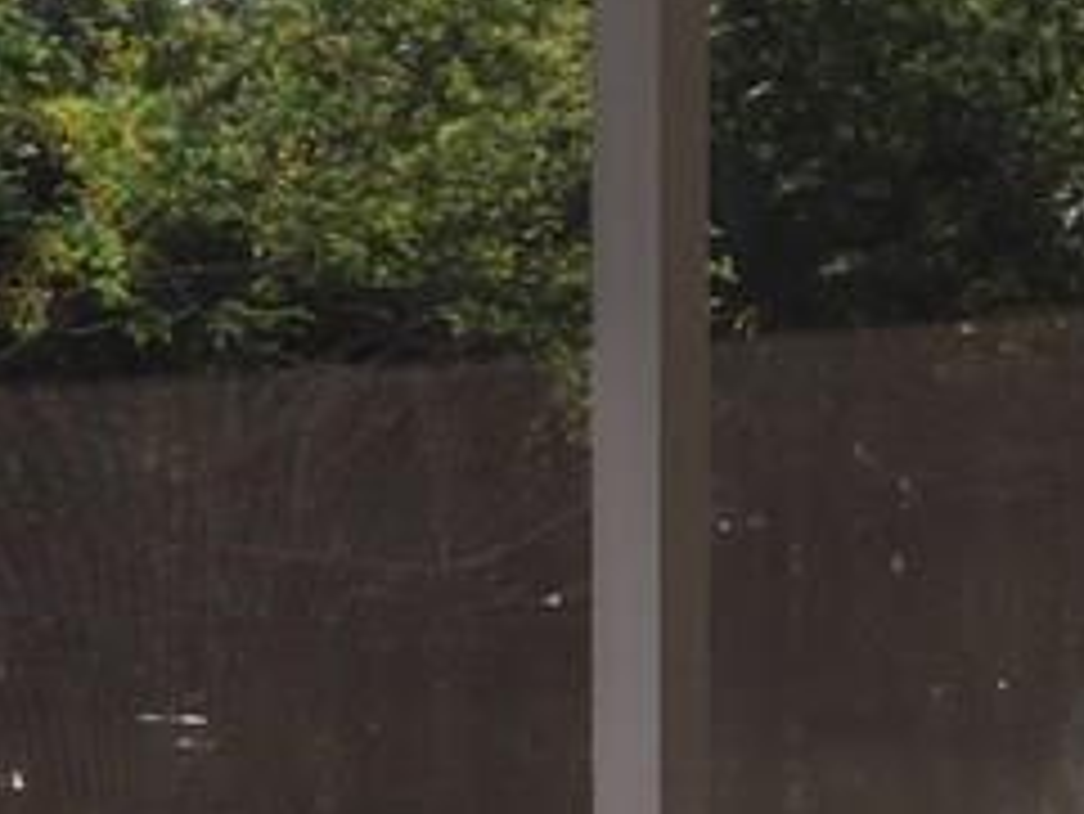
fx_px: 3854
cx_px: 999
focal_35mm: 123
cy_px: 544
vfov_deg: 12.0
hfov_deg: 15.8
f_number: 2.2
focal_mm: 4.15
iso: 32
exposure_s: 1/1068
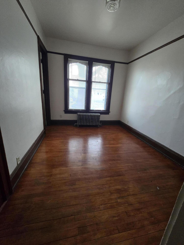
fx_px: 92
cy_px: 122
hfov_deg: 89.9
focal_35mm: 13
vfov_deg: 106.2
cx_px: 92
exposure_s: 1/60
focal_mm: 2.2
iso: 640
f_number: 2.2
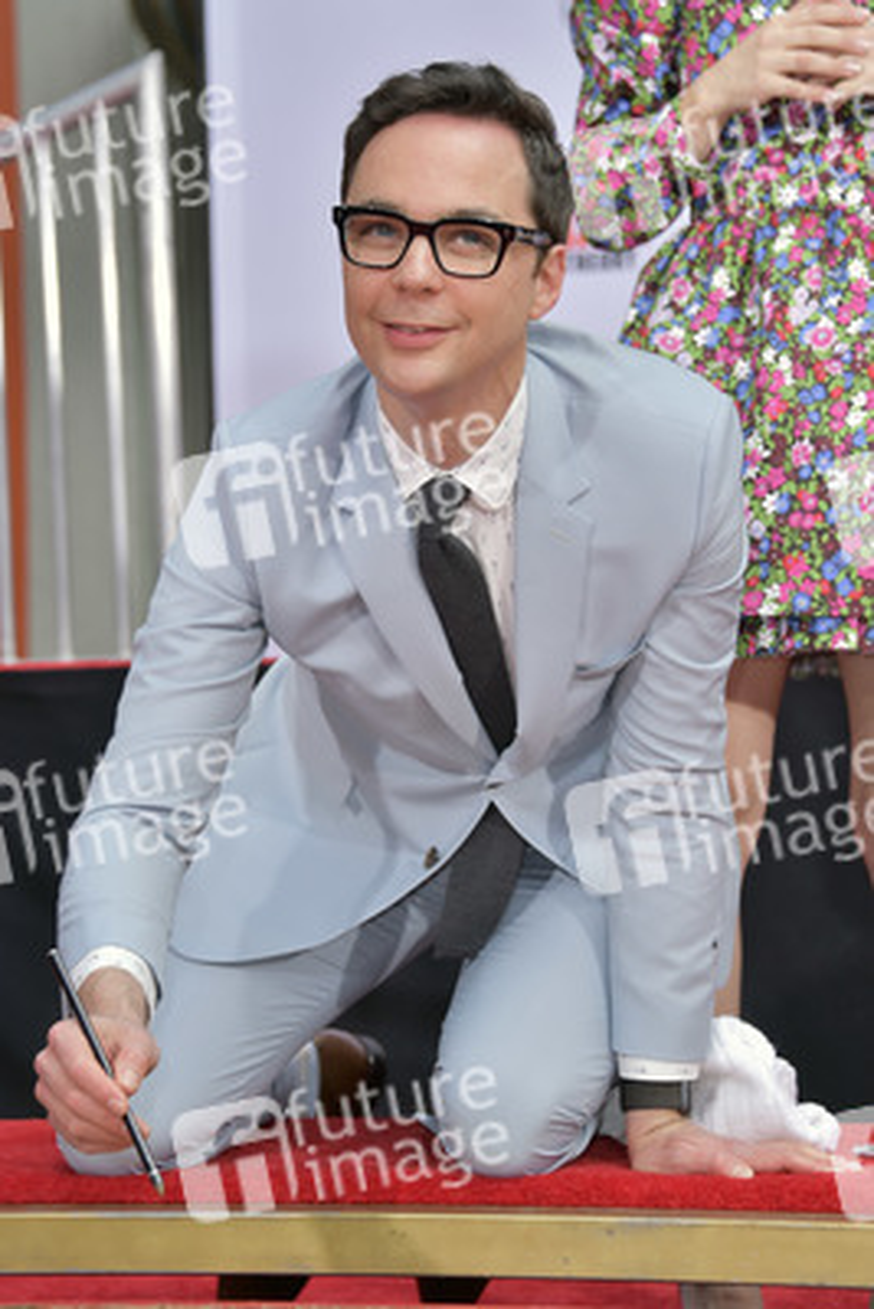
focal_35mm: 98
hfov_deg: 14.0
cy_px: 654
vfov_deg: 20.8
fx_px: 3565
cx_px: 437
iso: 160
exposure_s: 1/250
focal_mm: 98
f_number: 5.3
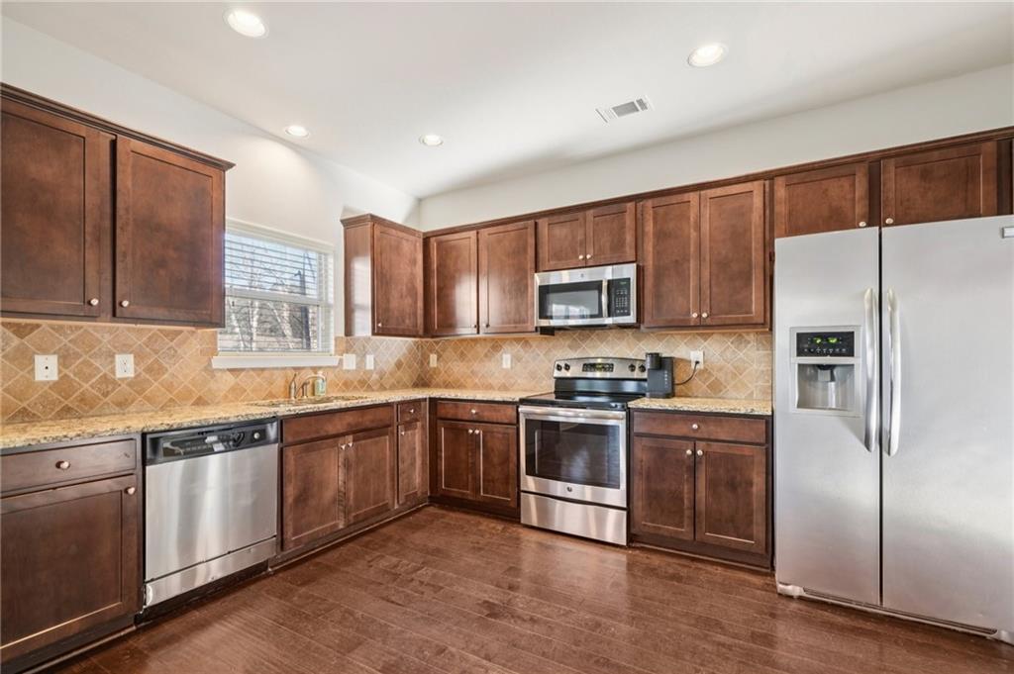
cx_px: 507
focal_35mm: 15
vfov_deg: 77.2
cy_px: 337
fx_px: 422
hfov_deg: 100.4
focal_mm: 15
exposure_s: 1/4
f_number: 8
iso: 400
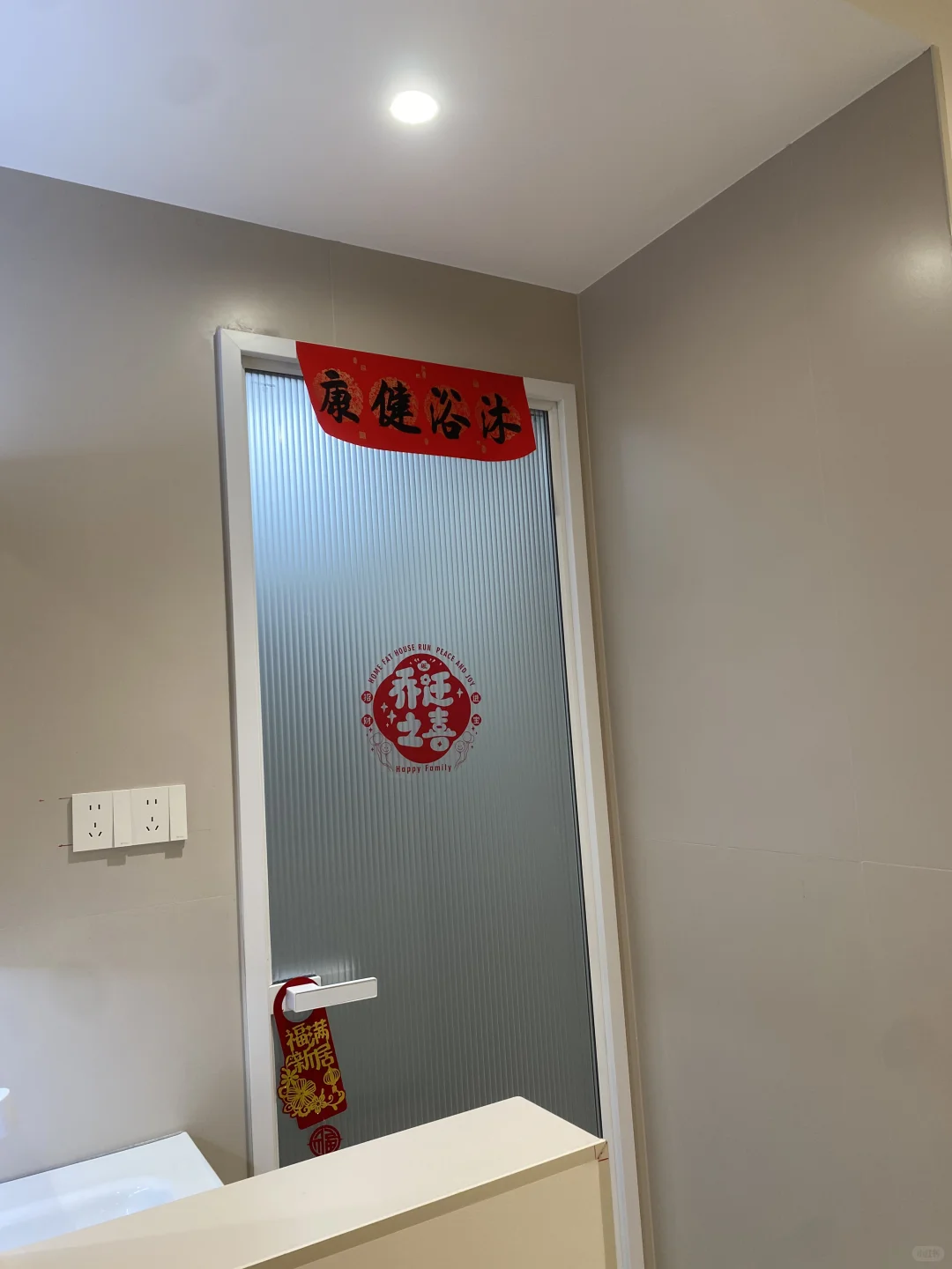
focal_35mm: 26
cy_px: 634
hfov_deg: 53.1
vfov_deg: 67.3
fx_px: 953
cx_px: 476
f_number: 1.8
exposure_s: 1/100
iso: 80
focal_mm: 4.25
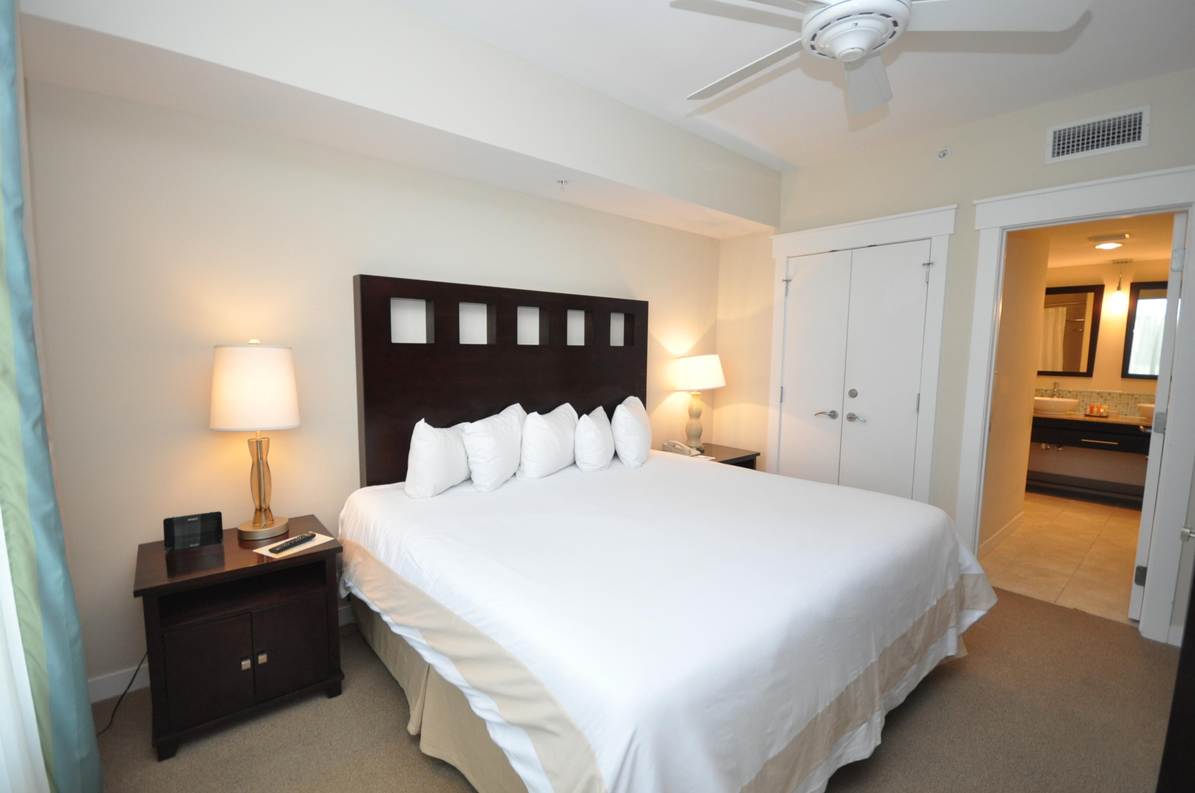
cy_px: 396
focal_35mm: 15
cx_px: 598
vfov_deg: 77.2
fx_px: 497
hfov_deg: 100.5
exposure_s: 1/30
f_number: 4
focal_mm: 10
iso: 800
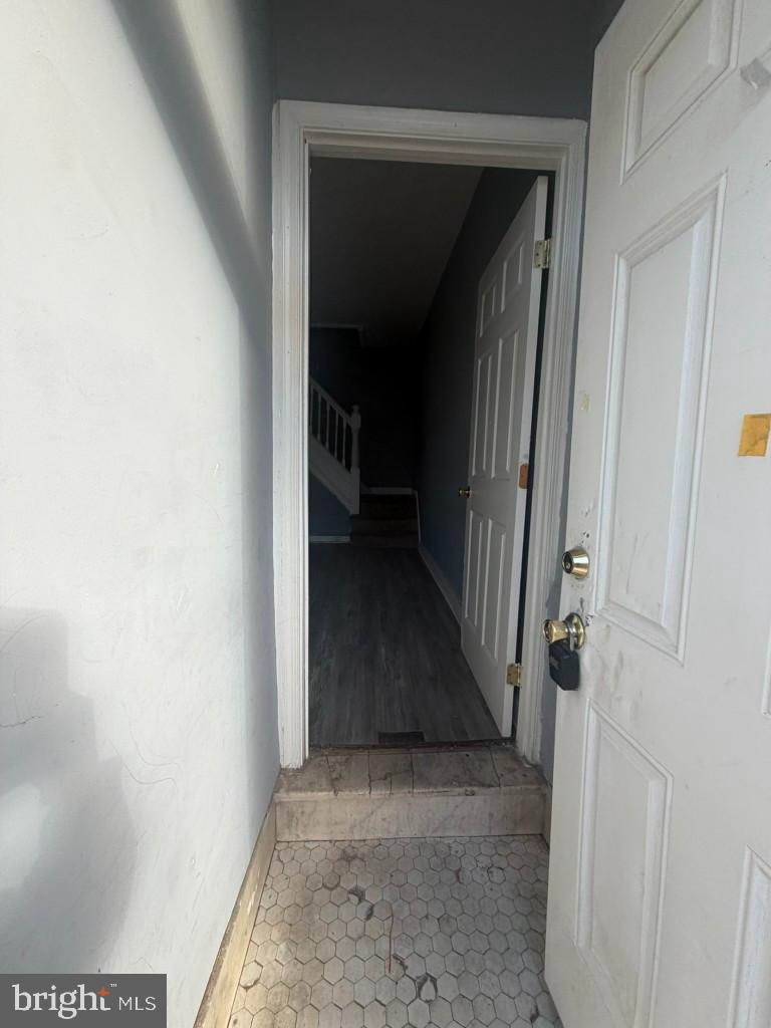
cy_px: 514
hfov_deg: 85.7
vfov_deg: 102.1
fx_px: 416
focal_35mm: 14
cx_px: 386
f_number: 2.2
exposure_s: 1/220
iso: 40
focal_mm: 2.22
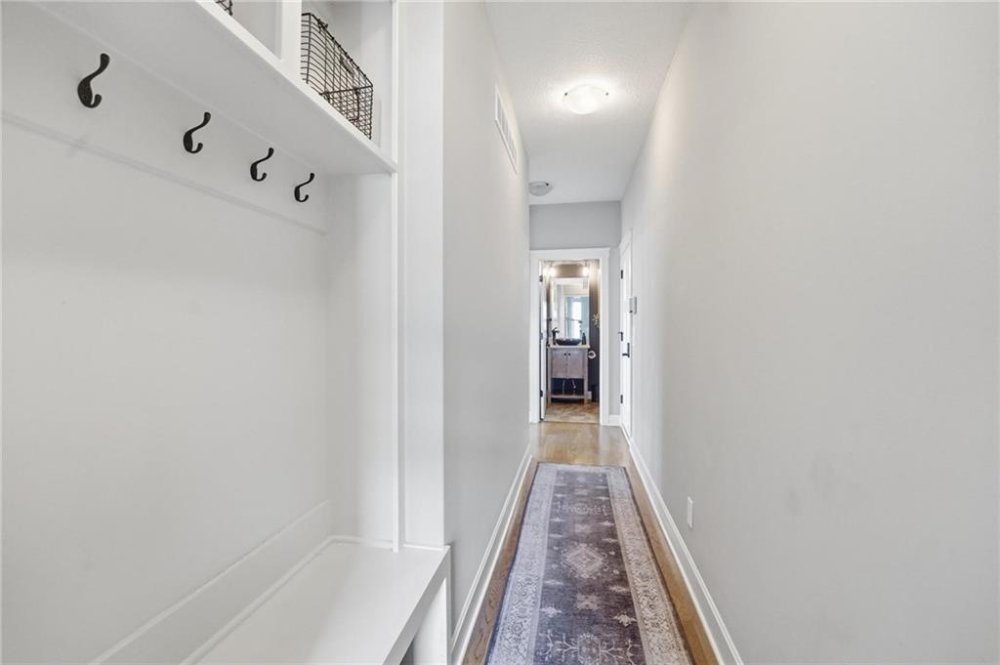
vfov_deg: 81.1
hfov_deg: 104.3
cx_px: 500
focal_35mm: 14
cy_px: 332
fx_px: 389
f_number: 7.1
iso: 1600
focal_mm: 14
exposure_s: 1/30
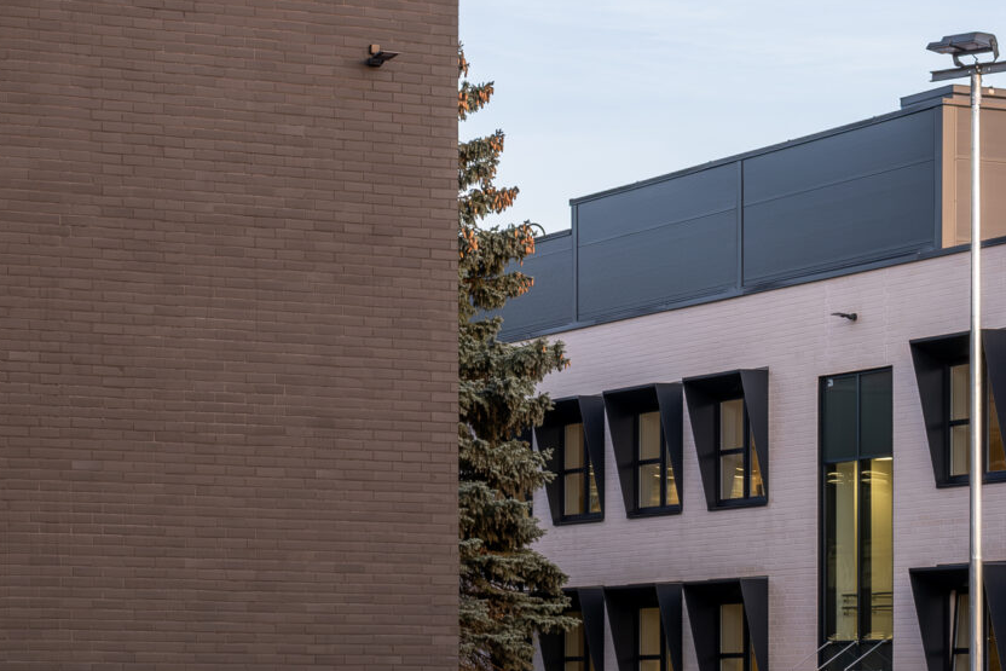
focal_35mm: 120
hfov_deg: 17.0
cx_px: 378
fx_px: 3354
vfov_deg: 11.4
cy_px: 545
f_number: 9
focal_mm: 25.7
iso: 160
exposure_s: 1/10
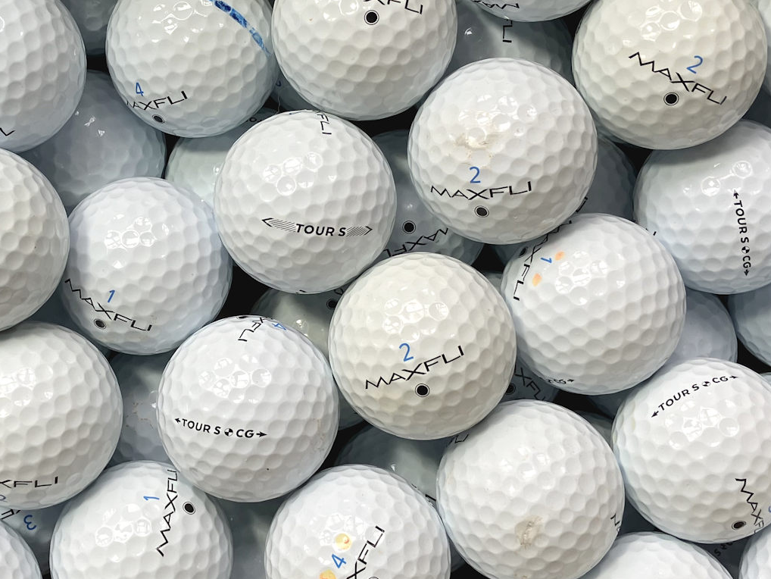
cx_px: 320
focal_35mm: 33
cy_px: 274
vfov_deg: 42.9
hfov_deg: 55.0
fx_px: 735
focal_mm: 3.99
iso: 25
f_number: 1.8
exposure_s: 1/100
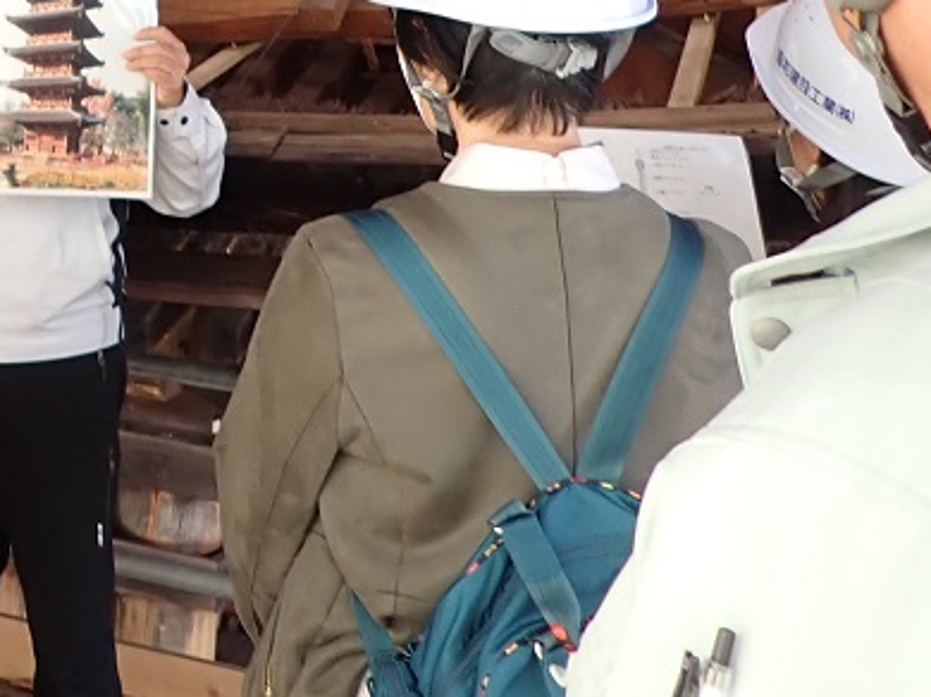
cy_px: -193
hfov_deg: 22.2
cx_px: -346
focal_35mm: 77
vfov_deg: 17.9
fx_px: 2070
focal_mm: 4.5
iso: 100
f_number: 2
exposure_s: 1/60
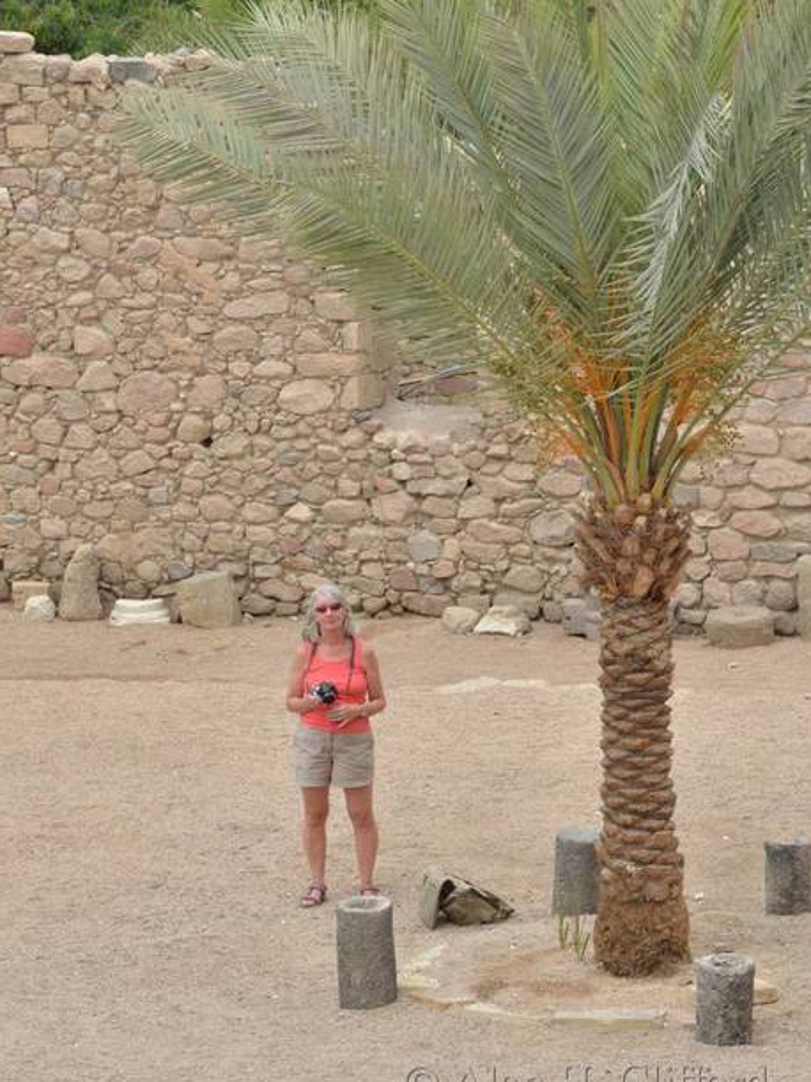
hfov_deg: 9.5
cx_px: 408
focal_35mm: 157
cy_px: 505
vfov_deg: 12.6
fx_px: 4892
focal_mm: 95
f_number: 14
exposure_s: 1/80
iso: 125
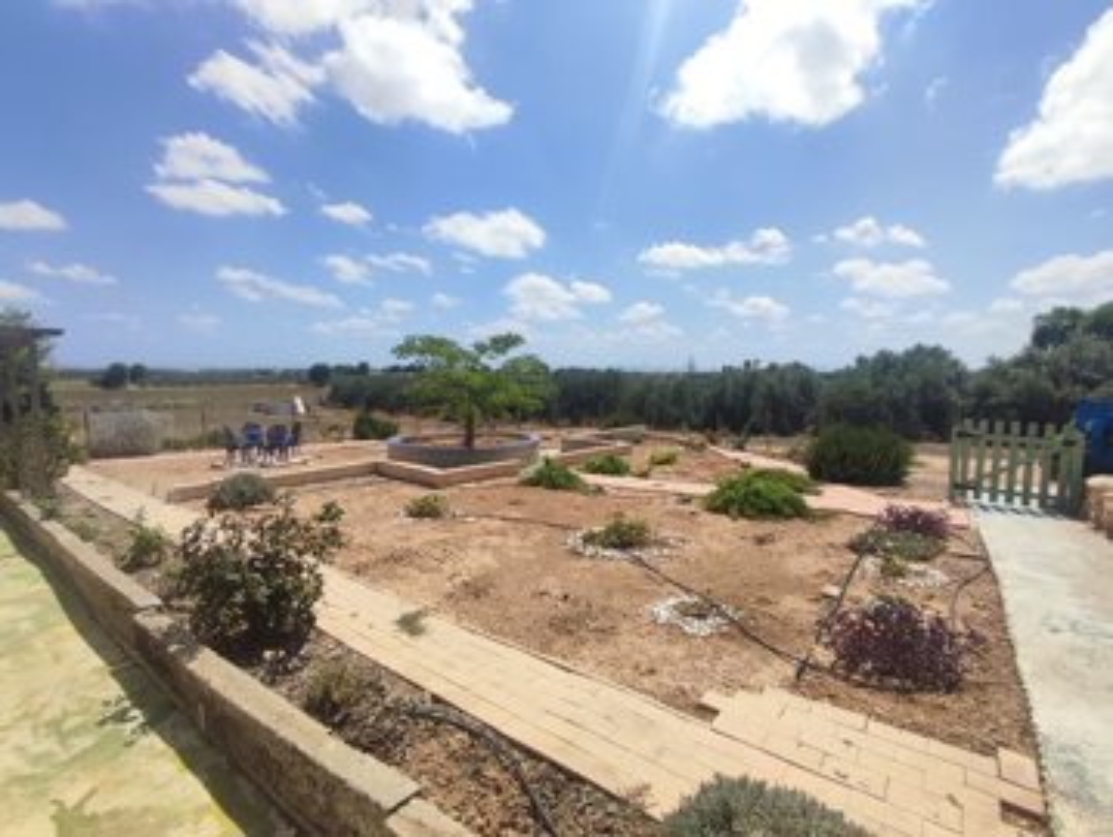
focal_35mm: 16
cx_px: 556
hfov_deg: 94.4
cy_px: 418
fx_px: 515
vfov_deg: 78.2
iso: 50
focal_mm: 1.65
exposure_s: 1/2119
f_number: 2.2
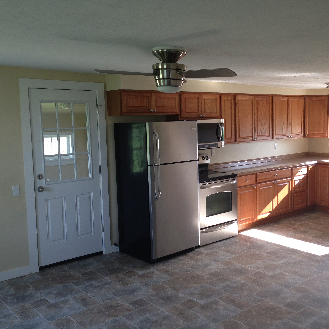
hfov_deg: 42.7
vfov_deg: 42.8
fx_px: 419
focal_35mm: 39
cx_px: 189
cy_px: 164
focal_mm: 4.12
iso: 64
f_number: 2.4
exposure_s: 1/60
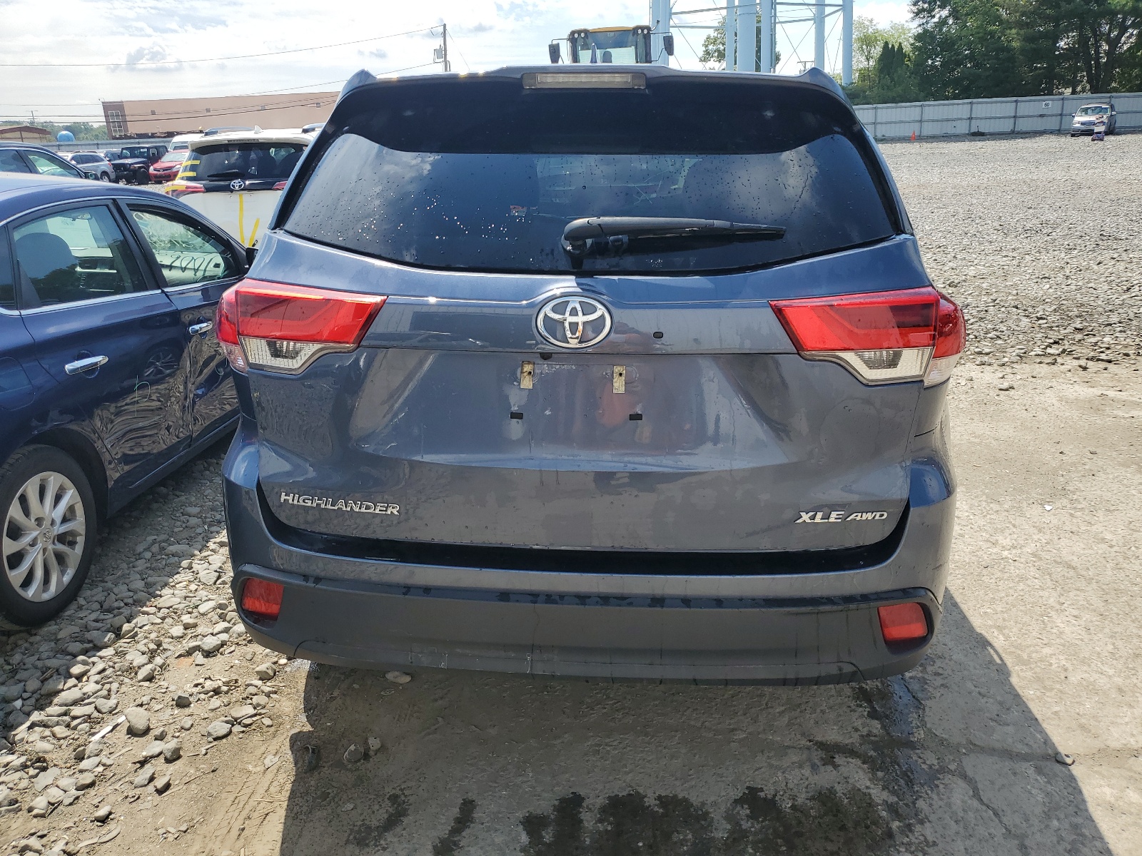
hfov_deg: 67.3
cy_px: 428
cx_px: 571
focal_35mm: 26
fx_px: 858
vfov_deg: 53.1
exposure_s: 1/2500
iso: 50
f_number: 1.5
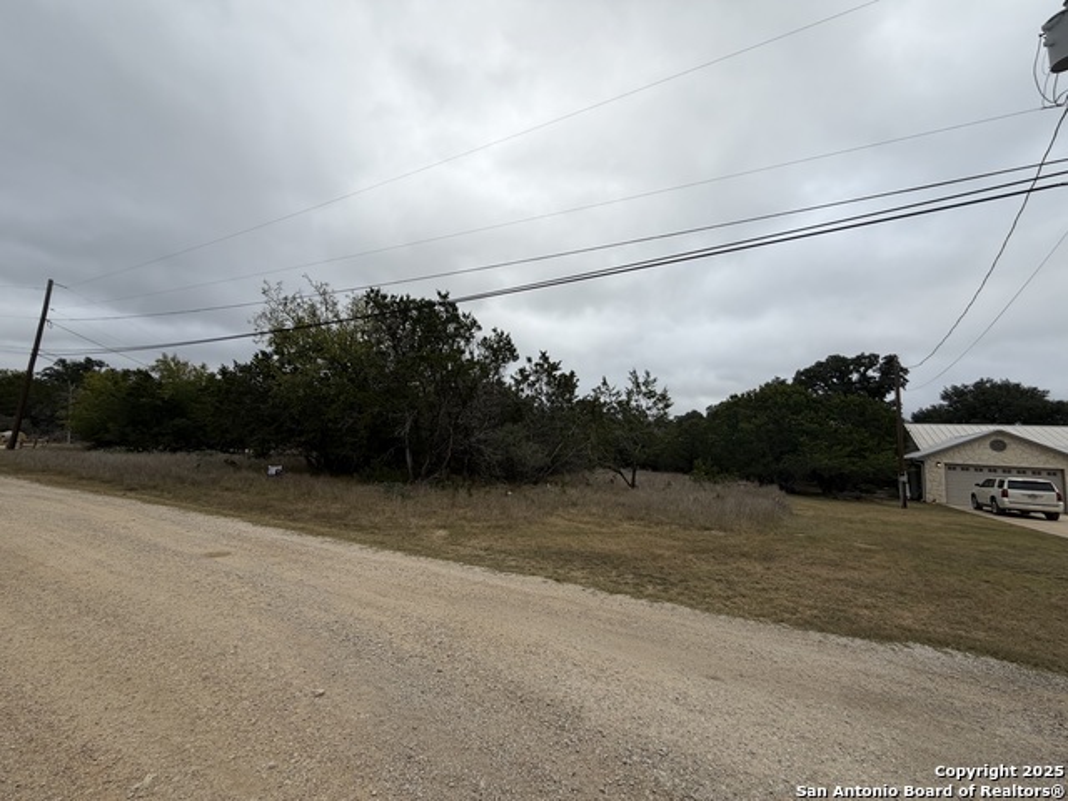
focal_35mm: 14
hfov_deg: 102.1
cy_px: 400
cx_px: 534
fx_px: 432
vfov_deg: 85.7
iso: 50
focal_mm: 2.22
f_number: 2.2
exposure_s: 1/502
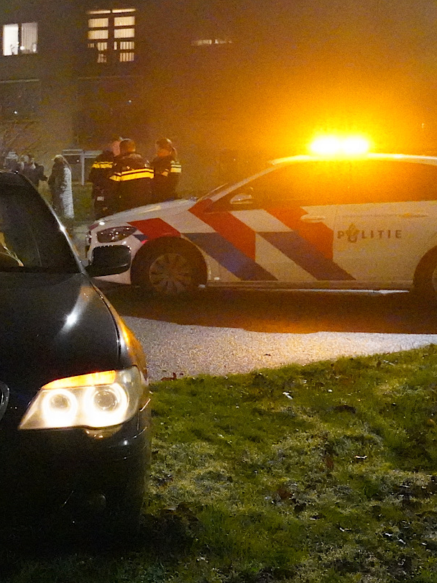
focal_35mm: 66
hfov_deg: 19.9
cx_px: -177
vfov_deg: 29.4
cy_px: 275
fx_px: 1111
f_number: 5.6
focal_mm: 29
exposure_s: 1/60
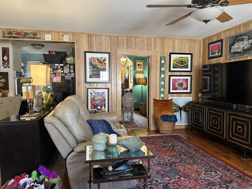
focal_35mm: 24
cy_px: 94
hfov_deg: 71.6
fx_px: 175
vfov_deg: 56.8
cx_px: 126
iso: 250
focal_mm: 6.86
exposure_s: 1/60
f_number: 1.78
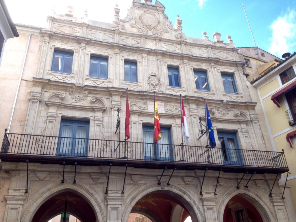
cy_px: 111
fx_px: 282
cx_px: 148
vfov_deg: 42.9
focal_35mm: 33
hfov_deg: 55.4
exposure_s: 1/240
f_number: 2.4
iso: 50
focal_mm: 4.12
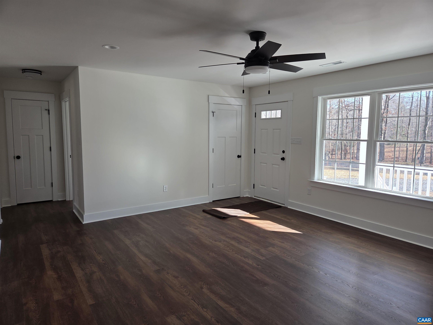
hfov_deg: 73.9
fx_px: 288
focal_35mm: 23
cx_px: 216
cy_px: 162
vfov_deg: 58.9
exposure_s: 1/120
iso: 50
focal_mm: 5.4
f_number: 1.8
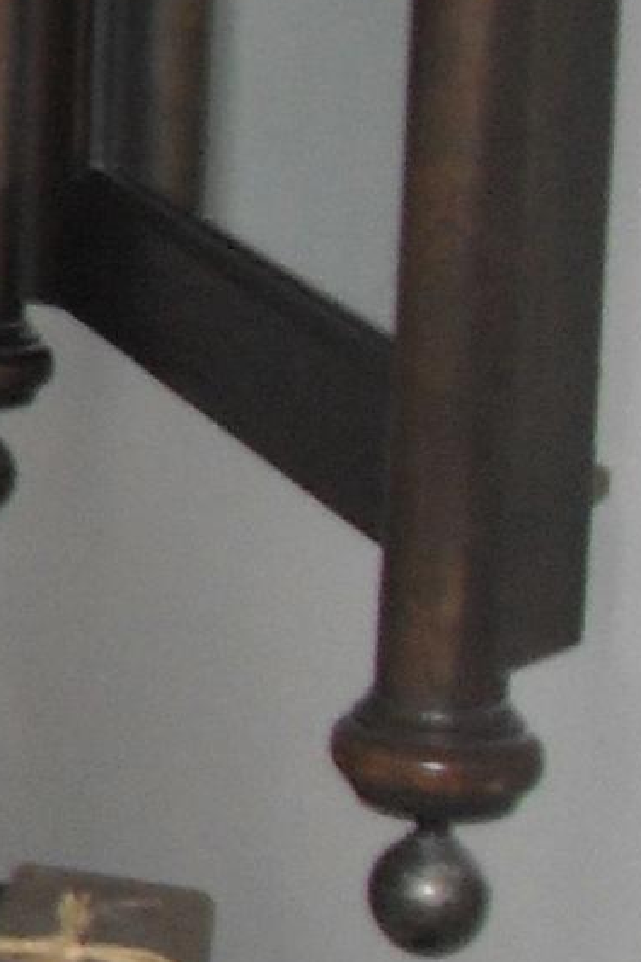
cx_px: -1662
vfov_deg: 10.7
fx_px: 5021
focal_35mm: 188
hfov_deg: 6.3
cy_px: -234
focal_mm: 6.3
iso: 100
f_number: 2.8
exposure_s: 1/45
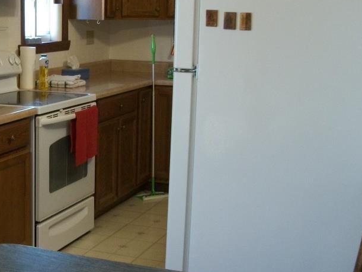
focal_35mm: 67
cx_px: 48
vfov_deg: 21.9
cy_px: 126
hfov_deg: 28.0
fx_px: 701
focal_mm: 5.7
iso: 160
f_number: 2.9
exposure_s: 1/30
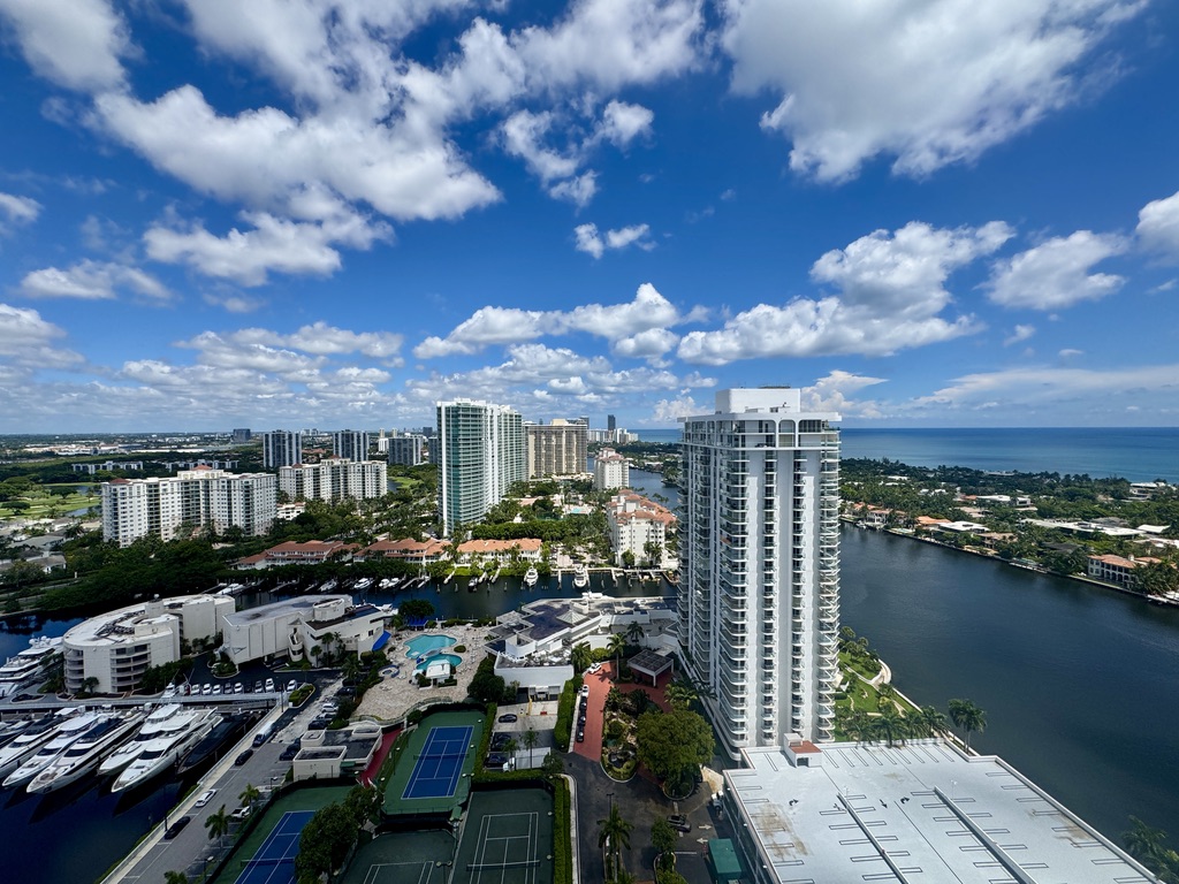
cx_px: 590
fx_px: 477
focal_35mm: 14
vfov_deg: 85.7
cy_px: 442
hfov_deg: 102.1
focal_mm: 2.22
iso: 50
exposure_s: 1/3906
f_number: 2.2
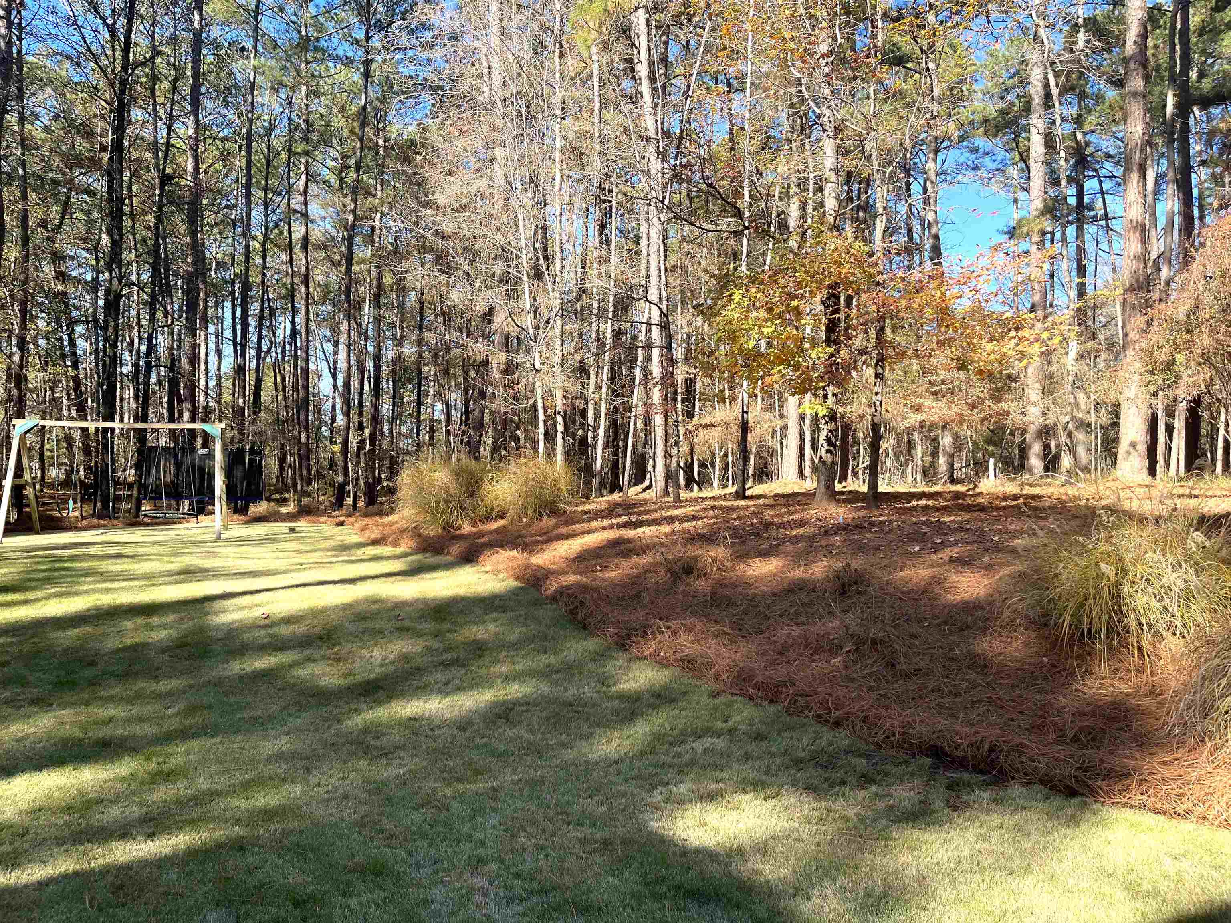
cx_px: 616
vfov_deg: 53.1
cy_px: 462
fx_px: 925
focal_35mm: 26
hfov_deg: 67.3
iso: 50
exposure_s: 1/657
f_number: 1.6
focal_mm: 5.1
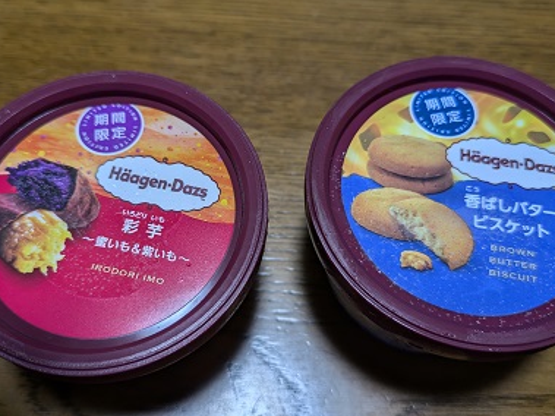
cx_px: 259
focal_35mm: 33
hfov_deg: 55.3
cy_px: 219
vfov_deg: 42.9
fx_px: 529
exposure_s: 1/60
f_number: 1.89
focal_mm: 5.43
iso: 79
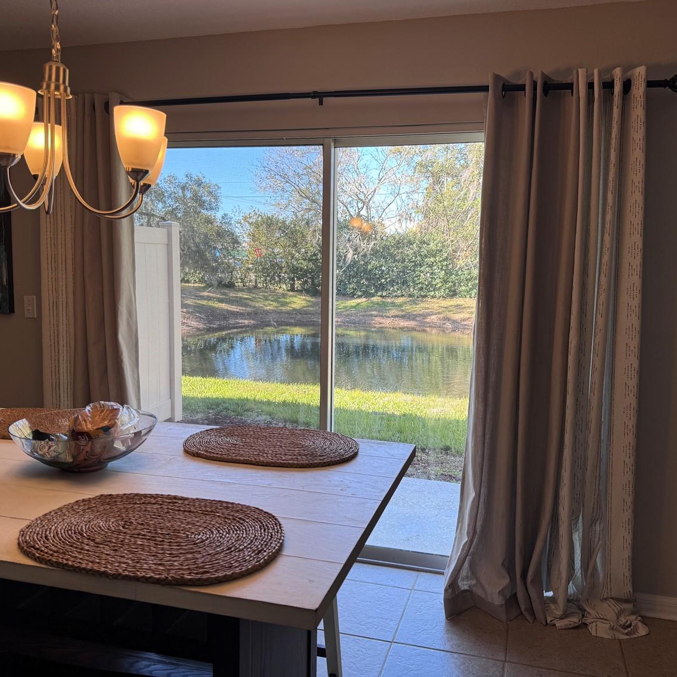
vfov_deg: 55.6
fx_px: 642
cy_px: 334
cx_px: 354
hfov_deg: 55.6
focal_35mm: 29
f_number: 1.78
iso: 50
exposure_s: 1/131
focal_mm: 6.76
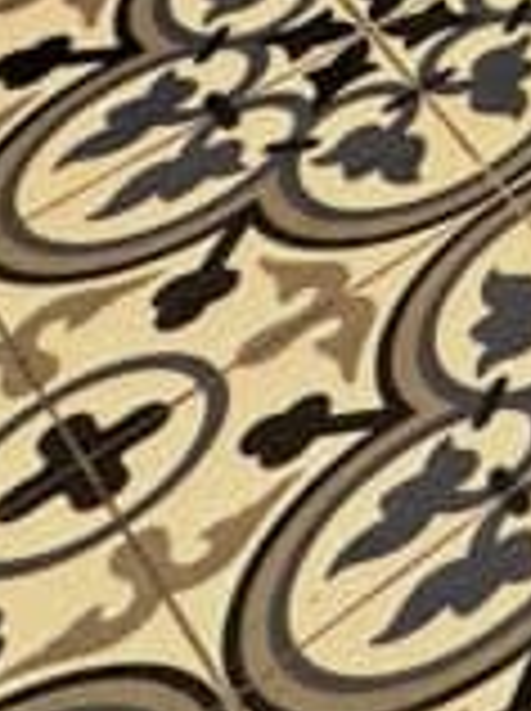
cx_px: 2138
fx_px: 1866
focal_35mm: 91
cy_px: -810
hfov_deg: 8.2
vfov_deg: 15.7
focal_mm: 2.22
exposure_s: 1/100
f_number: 2.2
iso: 80
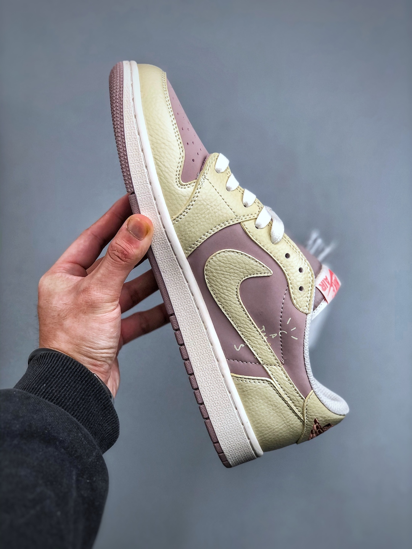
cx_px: 206
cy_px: 274
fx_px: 905
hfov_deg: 25.7
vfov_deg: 33.8
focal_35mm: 57
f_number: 2.8
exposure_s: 1/100
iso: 32
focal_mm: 6.6
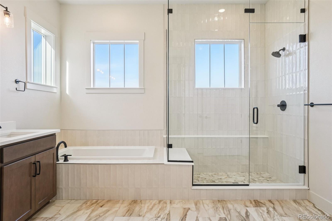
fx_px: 194
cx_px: 166
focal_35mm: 21
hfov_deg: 81.2
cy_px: 110
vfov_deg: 59.5
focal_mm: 14
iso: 400
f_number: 8
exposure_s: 1/60
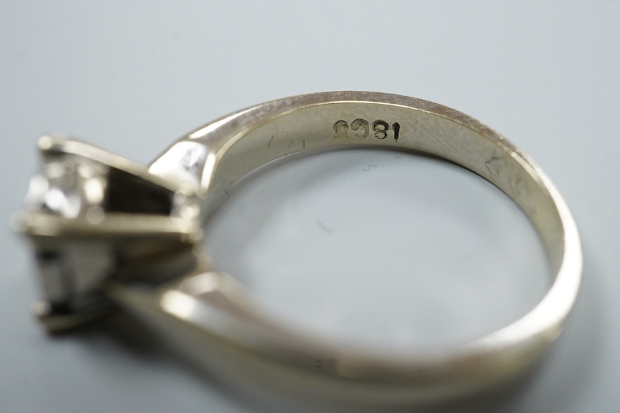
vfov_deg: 29.9
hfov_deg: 43.6
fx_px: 775
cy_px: 206
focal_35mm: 45
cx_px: 310
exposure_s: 1/100
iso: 2500
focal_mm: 30
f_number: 14
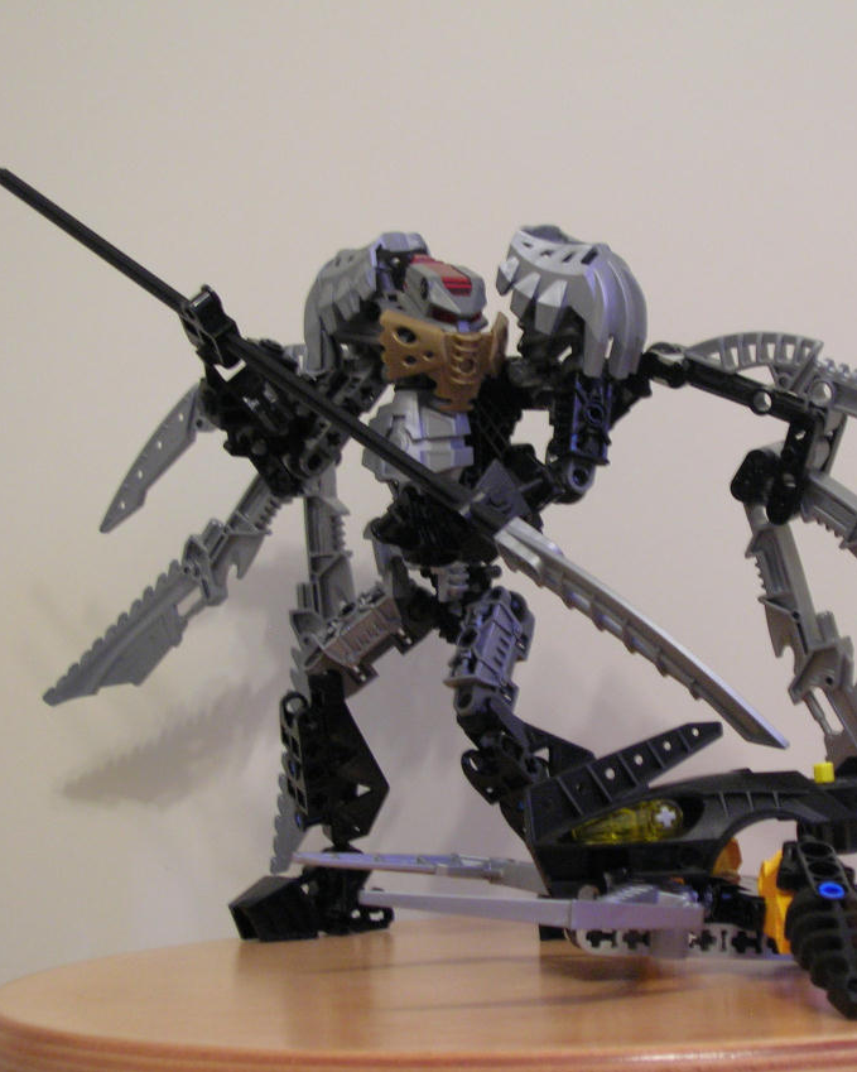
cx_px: 587
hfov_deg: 21.5
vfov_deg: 26.8
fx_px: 2251
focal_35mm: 71
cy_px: 539
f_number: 3.4
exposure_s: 1/4.1
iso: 116
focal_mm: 9
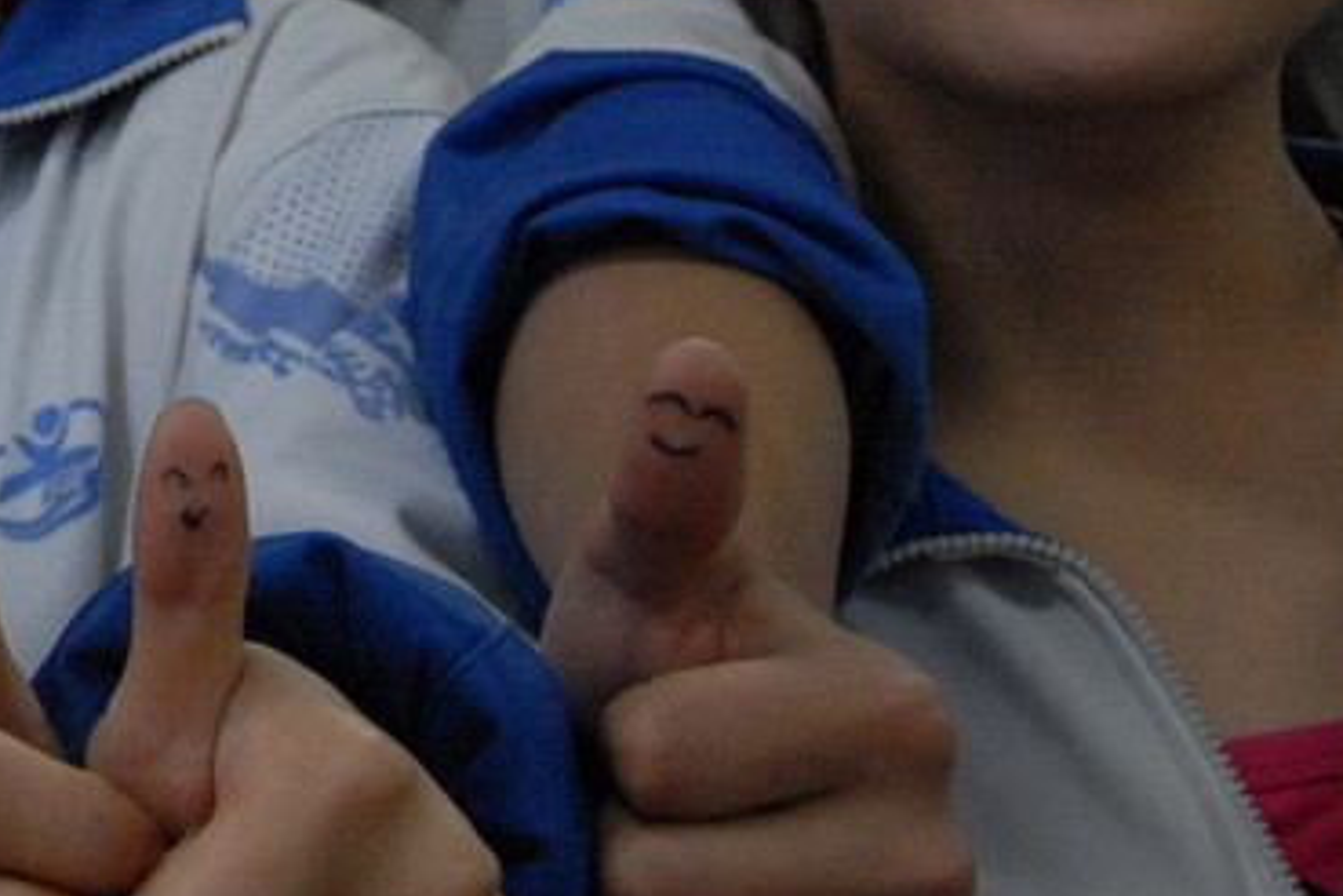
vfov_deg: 10.6
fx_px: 4737
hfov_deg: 15.2
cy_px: -279
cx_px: -513
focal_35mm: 127
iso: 800
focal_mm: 26
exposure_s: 1/40
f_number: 6.3
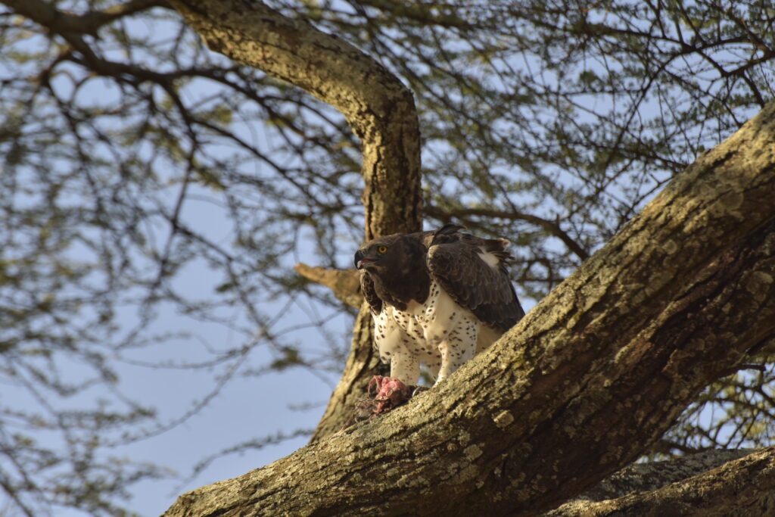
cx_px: 388
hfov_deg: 6.9
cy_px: 258
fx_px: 6459
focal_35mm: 300
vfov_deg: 4.6
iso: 80
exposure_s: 1/250
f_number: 5.6
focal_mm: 300
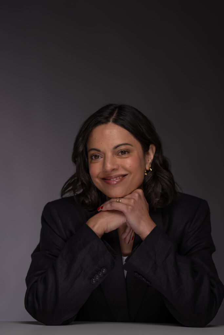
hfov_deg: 7.6
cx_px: 112
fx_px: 1679
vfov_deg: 11.4
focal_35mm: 180
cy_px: 168
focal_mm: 180
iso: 64
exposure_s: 1/400
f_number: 2.8
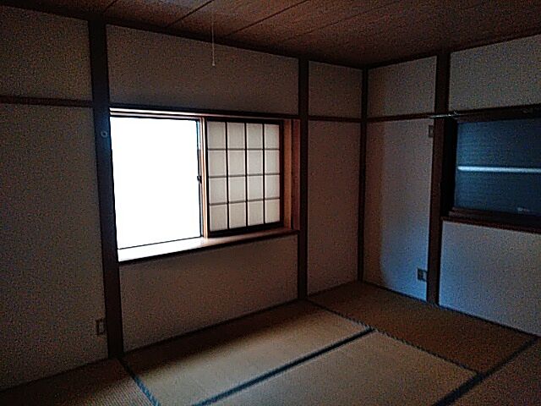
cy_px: 203
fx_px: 422
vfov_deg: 51.4
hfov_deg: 65.3
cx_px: 270
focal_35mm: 27
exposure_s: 1/30
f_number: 2.2
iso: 287
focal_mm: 3.46
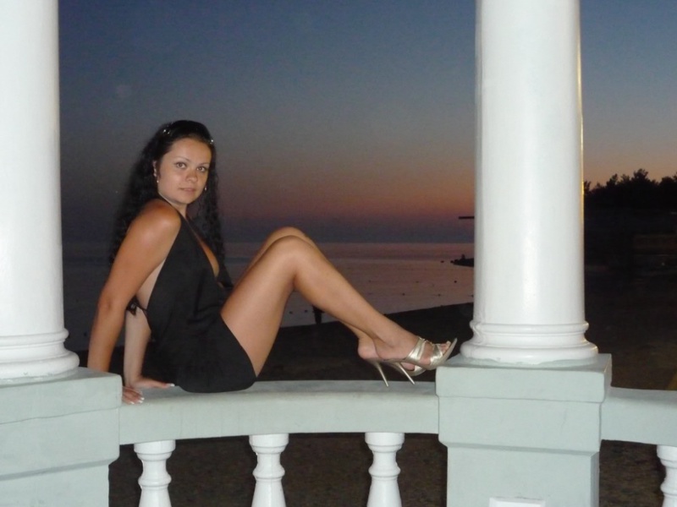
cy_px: 254
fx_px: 978
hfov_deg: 38.2
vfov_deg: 29.1
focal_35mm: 50
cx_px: 338
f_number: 4.9
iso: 800
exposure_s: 1/8
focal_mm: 8.8
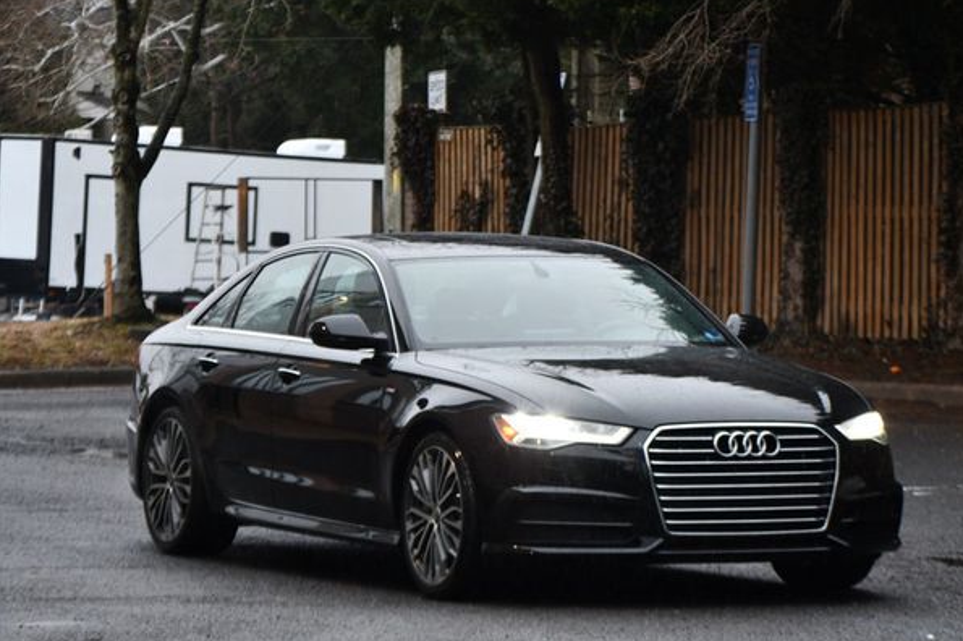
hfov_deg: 12.2
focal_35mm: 169
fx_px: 4518
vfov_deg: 8.1
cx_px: 516
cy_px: 304
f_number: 4.8
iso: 800
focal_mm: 105
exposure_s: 1/200
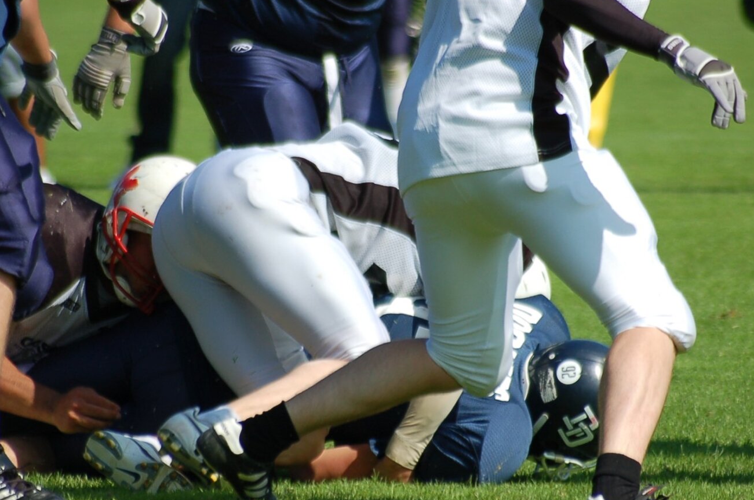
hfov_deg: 3.0
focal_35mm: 685
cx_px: 405
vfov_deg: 2.0
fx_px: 14319
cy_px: 295
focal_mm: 270
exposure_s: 1/1000
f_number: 5.6
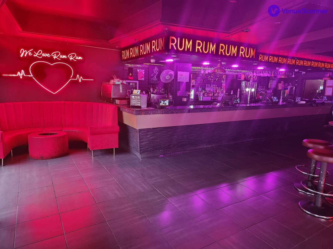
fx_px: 221
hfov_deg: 73.9
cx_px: 166
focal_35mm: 23
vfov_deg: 58.9
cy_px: 124
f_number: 1.8
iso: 640
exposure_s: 1/30
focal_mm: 5.4
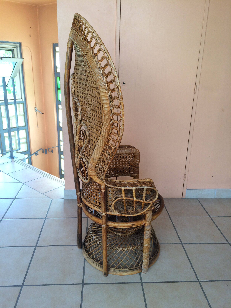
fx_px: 258
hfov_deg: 48.2
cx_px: 116
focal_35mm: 29
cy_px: 154
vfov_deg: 61.7
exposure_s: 1/50
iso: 40
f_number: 2.2
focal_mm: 4.15
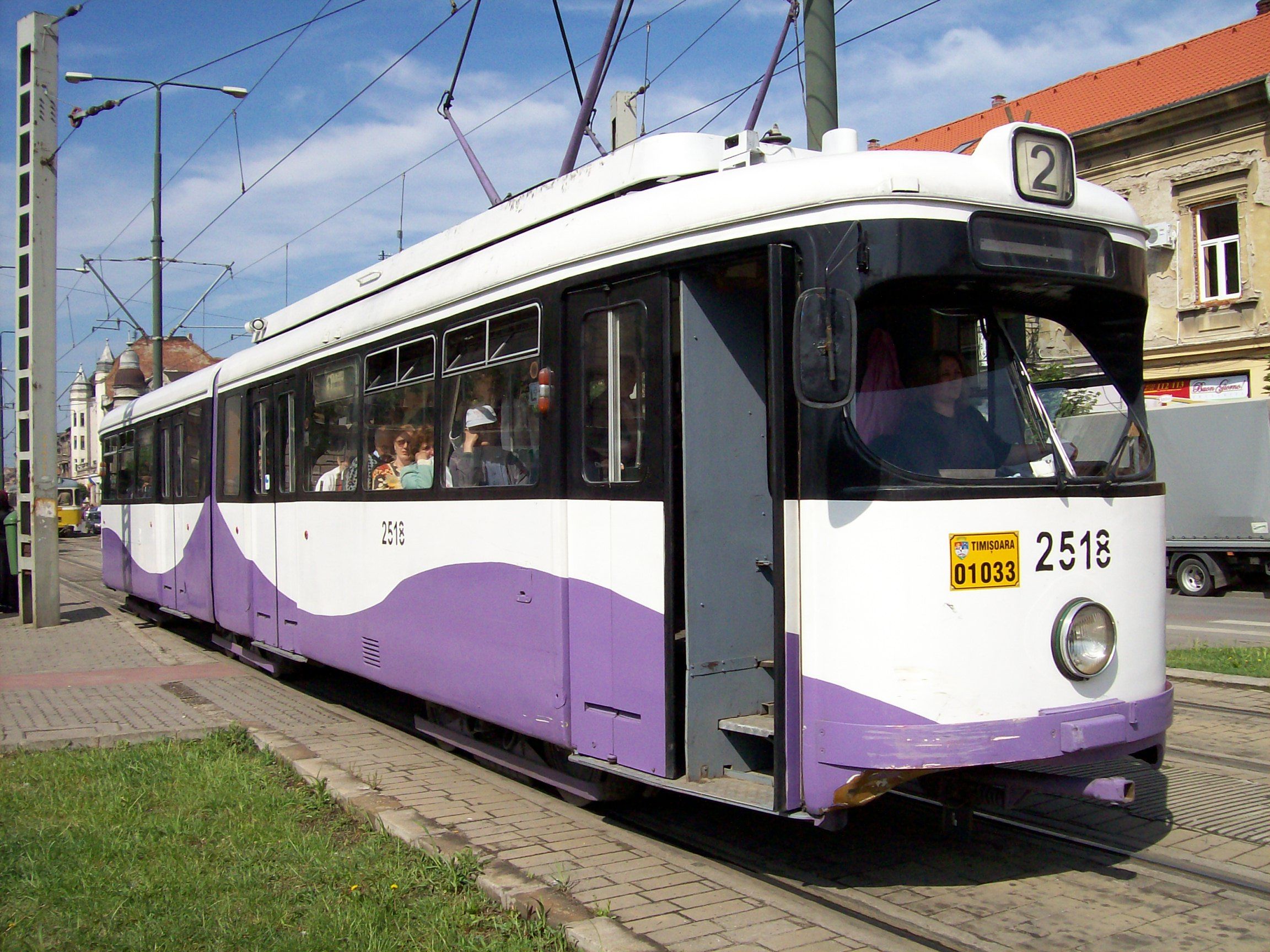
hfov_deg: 51.4
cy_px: 476
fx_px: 1321
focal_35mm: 36
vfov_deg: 39.7
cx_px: 635
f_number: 4.8
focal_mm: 6
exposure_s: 1/1067
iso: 80
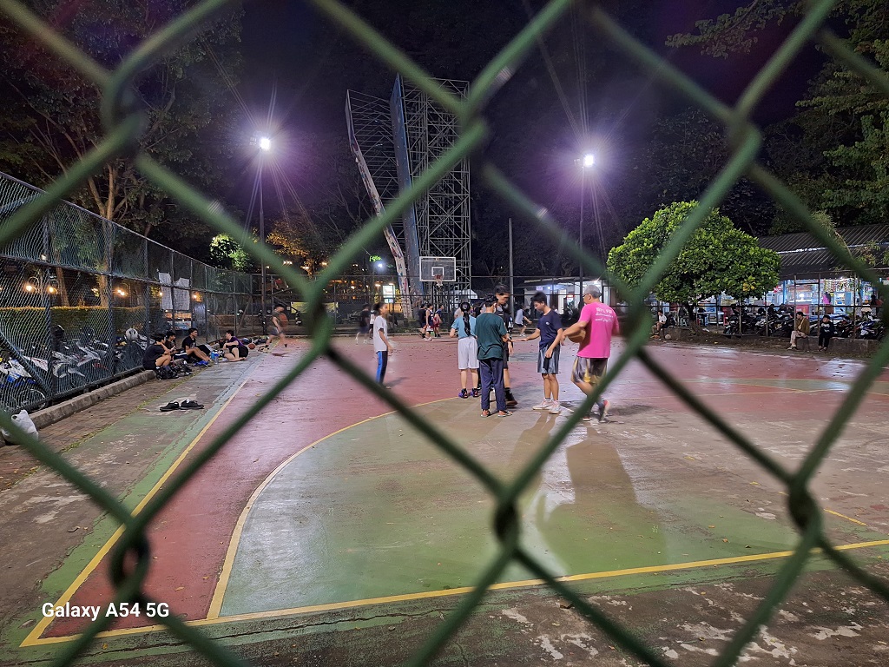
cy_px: 334
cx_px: 444
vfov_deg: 58.9
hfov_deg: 73.9
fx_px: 591
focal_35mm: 23
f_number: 1.8
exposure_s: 1/25
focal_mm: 5.54
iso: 500
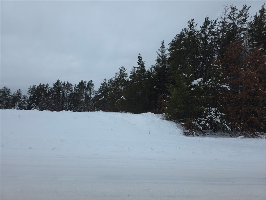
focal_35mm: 23
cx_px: 133
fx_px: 177
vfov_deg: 58.9
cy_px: 100
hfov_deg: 73.9
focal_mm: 6.3
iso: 125
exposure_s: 1/2800
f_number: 1.7
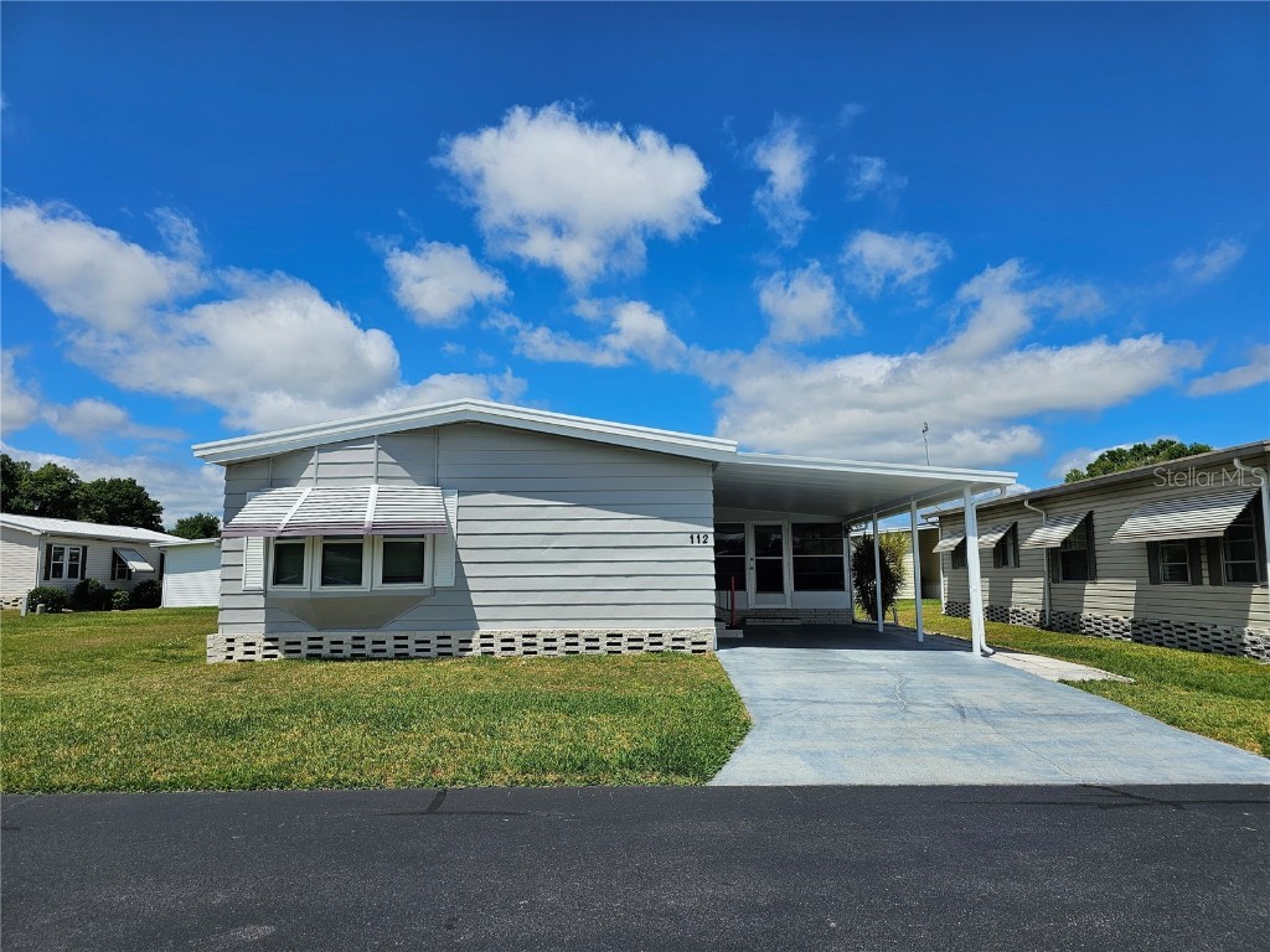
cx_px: 635
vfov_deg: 58.9
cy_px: 476
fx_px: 844
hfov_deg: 73.9
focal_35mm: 23
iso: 16
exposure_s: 1/2000
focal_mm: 6.3
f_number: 1.7
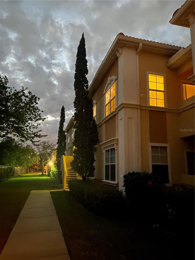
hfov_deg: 53.1
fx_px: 195
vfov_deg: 67.3
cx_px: 98
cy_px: 130
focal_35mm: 26
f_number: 1.8
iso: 1000
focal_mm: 4.25
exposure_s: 1/8
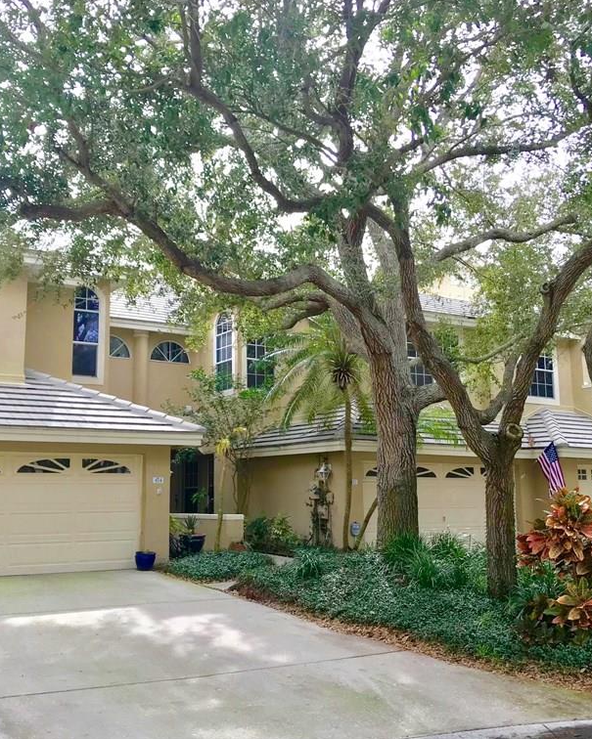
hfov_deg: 40.1
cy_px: 369
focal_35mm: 37
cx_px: 262
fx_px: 810
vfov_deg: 49.1
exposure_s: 1/249
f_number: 1.8
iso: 20
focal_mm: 3.99
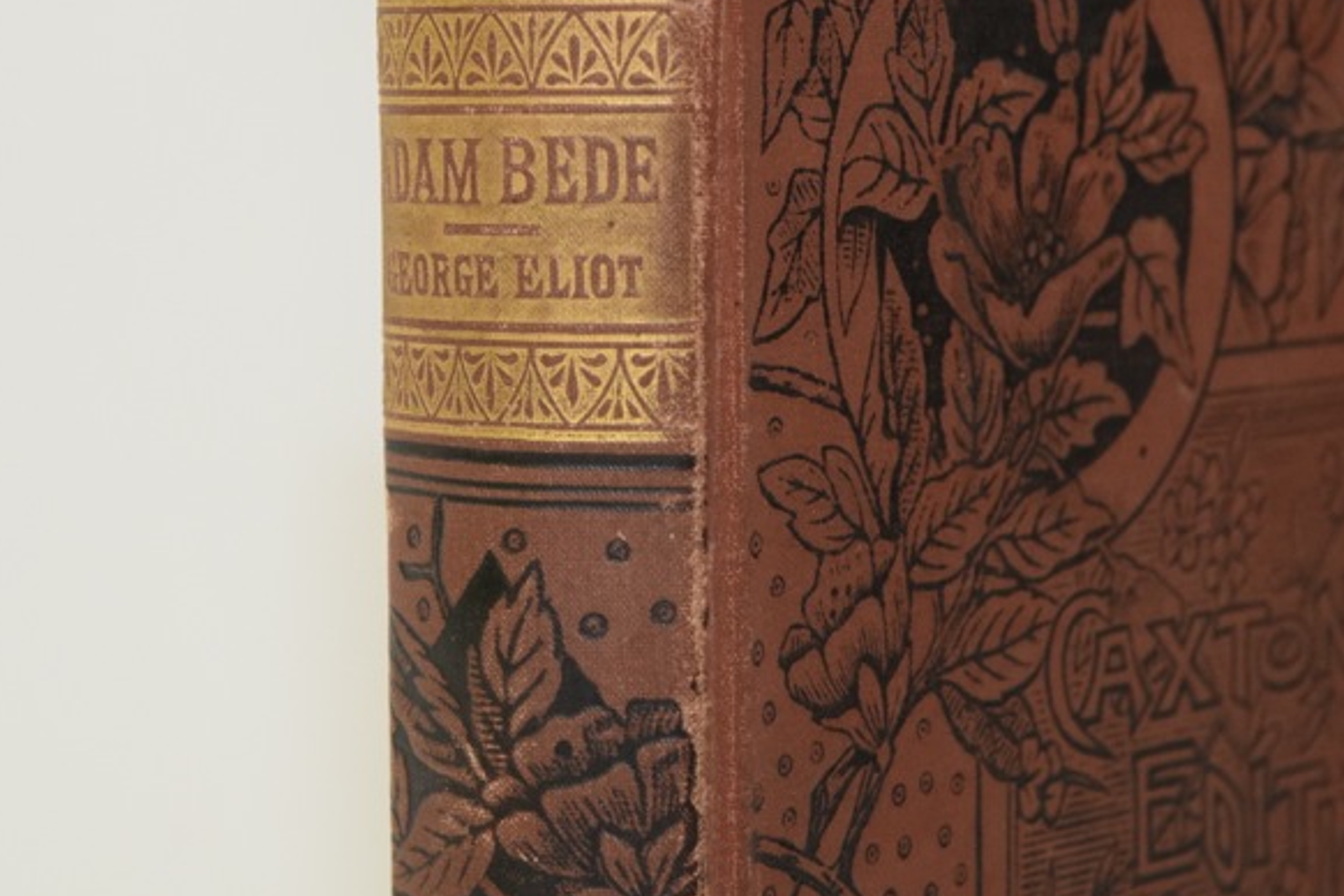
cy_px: 232
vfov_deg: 9.7
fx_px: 5296
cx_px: 547
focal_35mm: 142
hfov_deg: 14.5
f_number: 5.6
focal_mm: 55
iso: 1800
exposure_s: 1/60
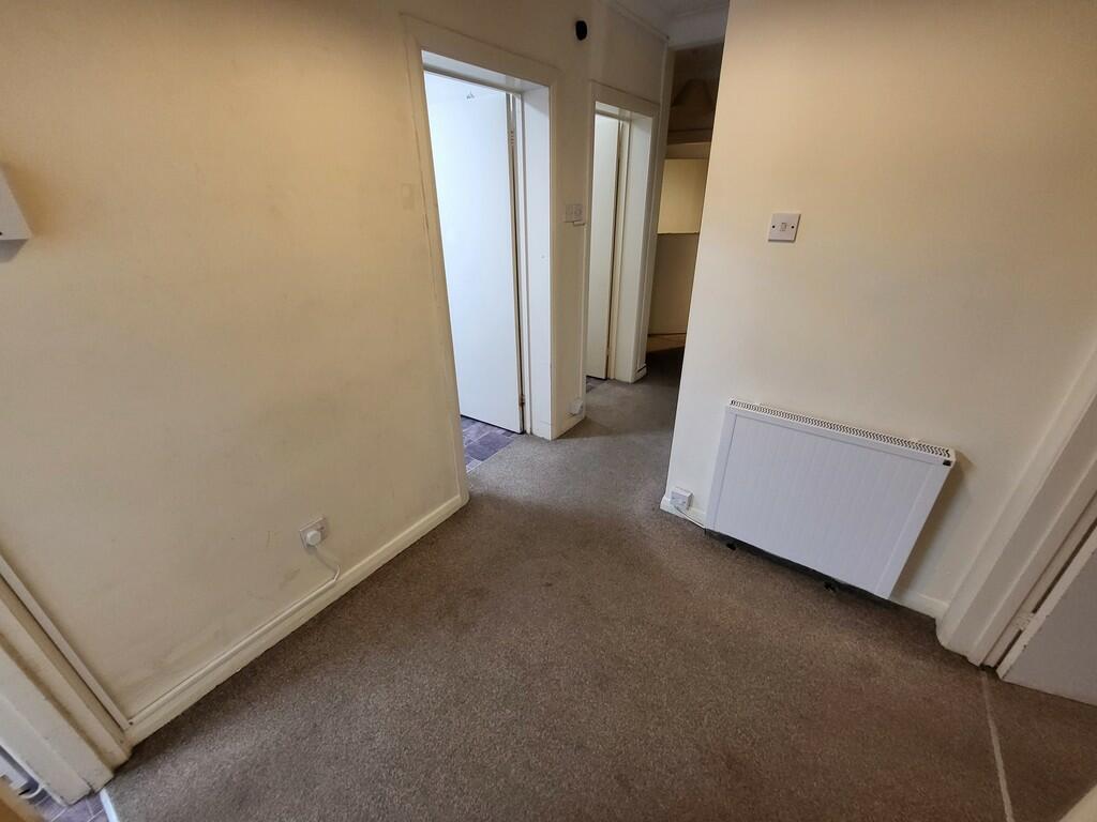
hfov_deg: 106.2
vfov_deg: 89.9
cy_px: 411
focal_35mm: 13
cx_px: 548
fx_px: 412
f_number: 2.2
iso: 400
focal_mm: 1.74
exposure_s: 1/50
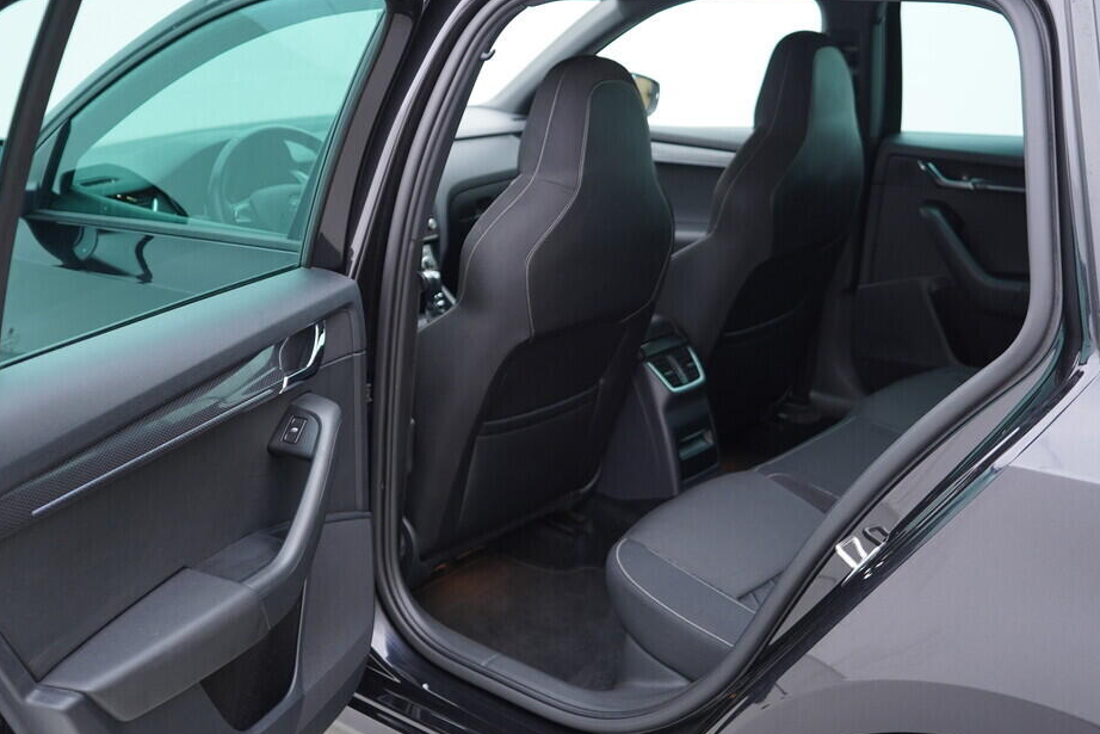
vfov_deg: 33.4
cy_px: 363
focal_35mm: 40
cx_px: 526
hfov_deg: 48.4
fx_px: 1222
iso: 200
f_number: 2.8
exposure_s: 1/40
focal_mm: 24
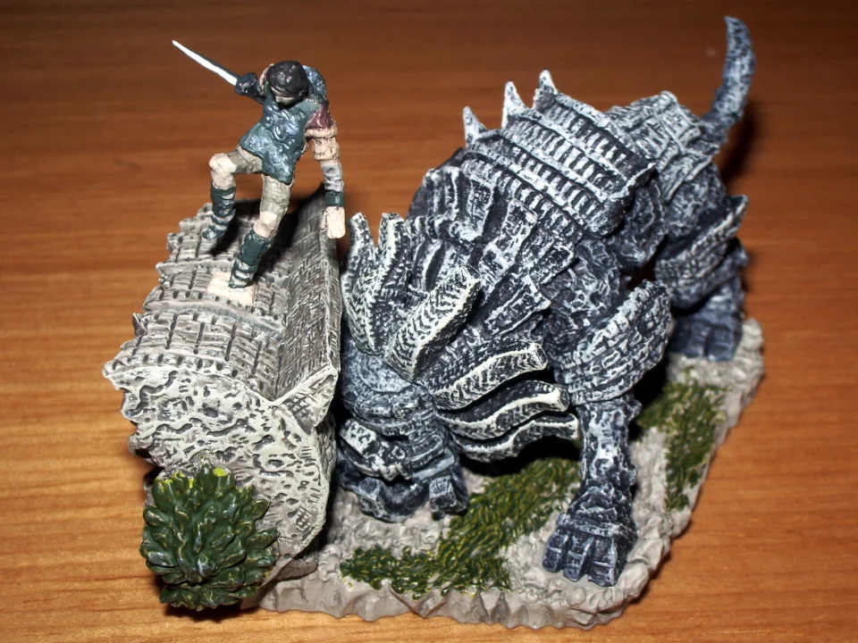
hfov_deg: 31.2
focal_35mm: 62
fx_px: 1537
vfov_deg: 23.7
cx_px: 429
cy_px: 322
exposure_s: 1/50
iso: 50
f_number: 5.6
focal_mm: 10.2
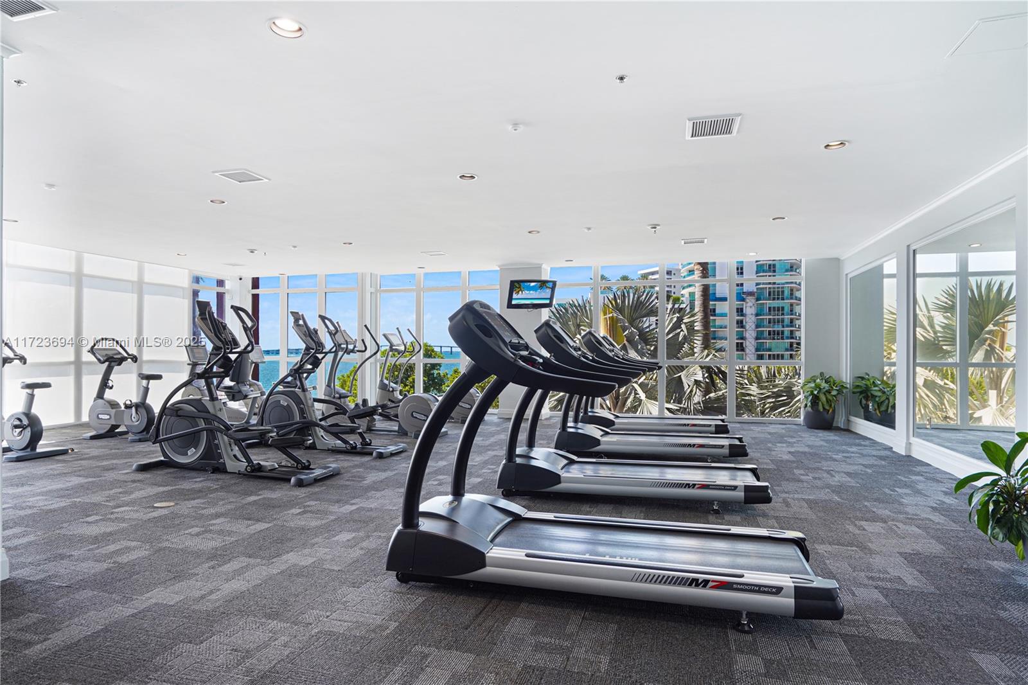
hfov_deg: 90.0
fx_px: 514
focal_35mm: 18
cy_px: 342
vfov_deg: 67.4
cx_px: 514
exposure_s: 1/200
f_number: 4.5
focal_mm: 18
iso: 320
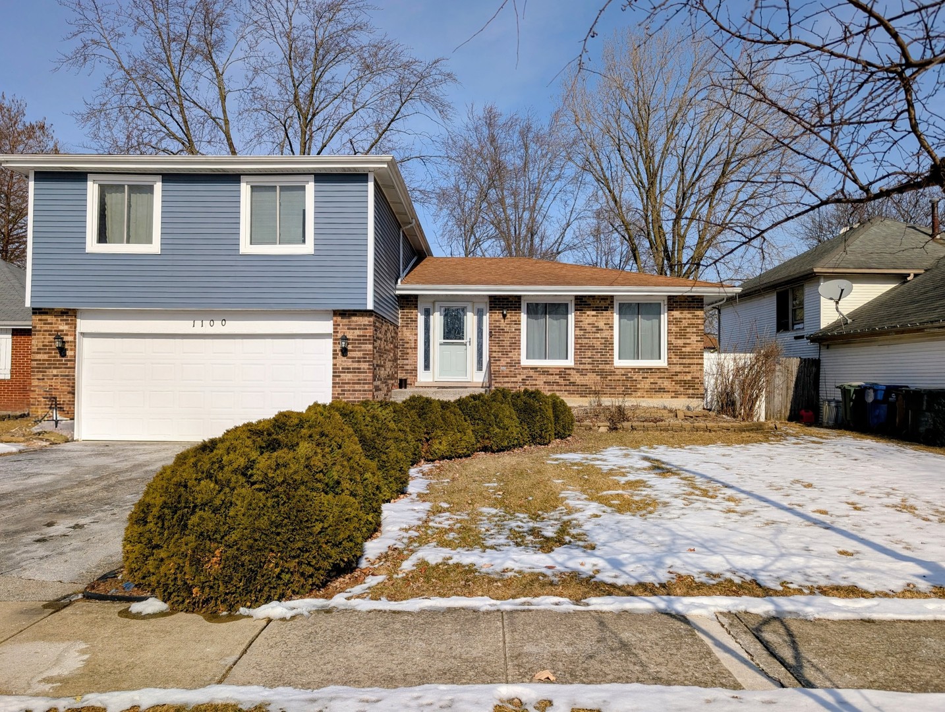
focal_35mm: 24
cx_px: 472
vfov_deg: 56.9
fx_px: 656
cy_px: 356
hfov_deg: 71.5
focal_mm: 6.9
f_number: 1.68
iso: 23
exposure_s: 1/2646
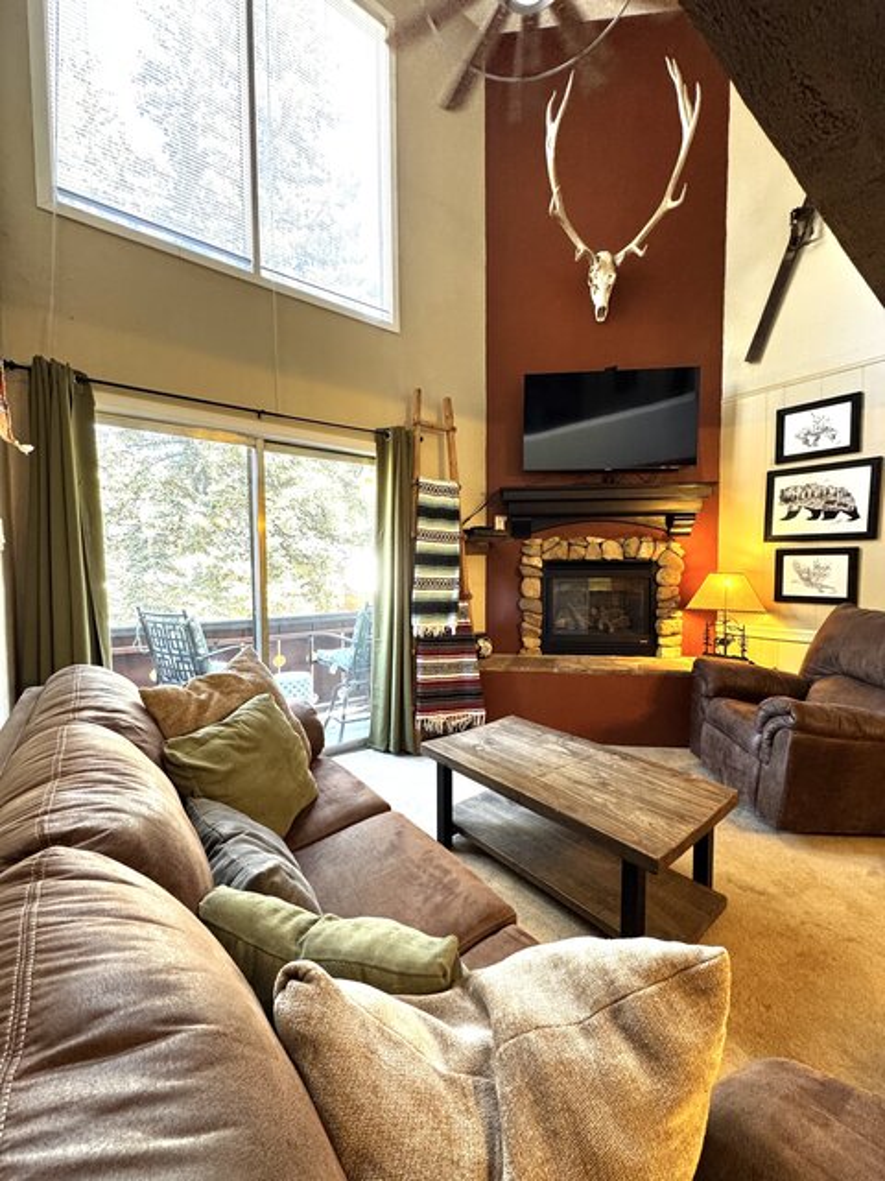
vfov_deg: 102.1
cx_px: 442
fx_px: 477
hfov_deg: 85.7
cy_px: 590
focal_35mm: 14
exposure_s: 1/60
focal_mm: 2.22
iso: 400
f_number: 2.2
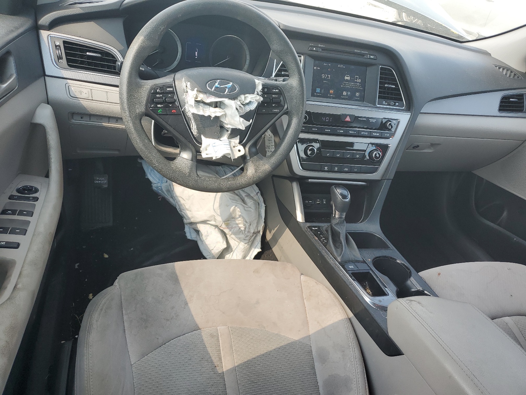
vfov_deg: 53.1
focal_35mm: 26
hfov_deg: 67.3
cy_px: 198
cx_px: 263
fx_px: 395
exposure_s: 1/263
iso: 50
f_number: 1.5
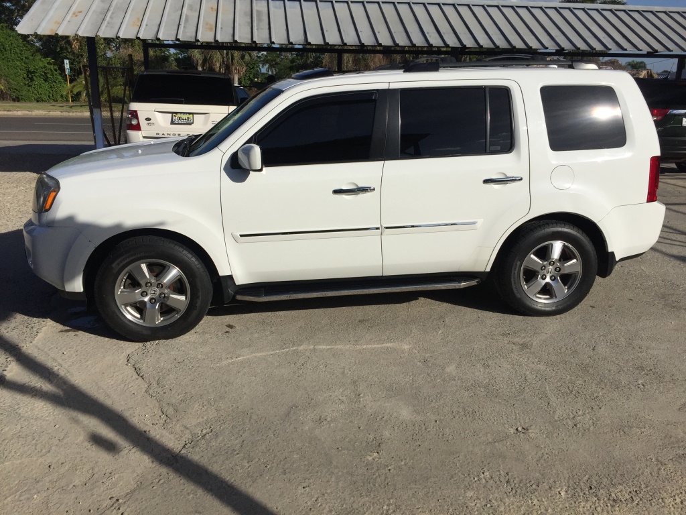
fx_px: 575
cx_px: 343
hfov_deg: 61.7
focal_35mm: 29
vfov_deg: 48.2
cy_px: 258
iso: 32
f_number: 2.2
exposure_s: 1/6623
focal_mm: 4.15
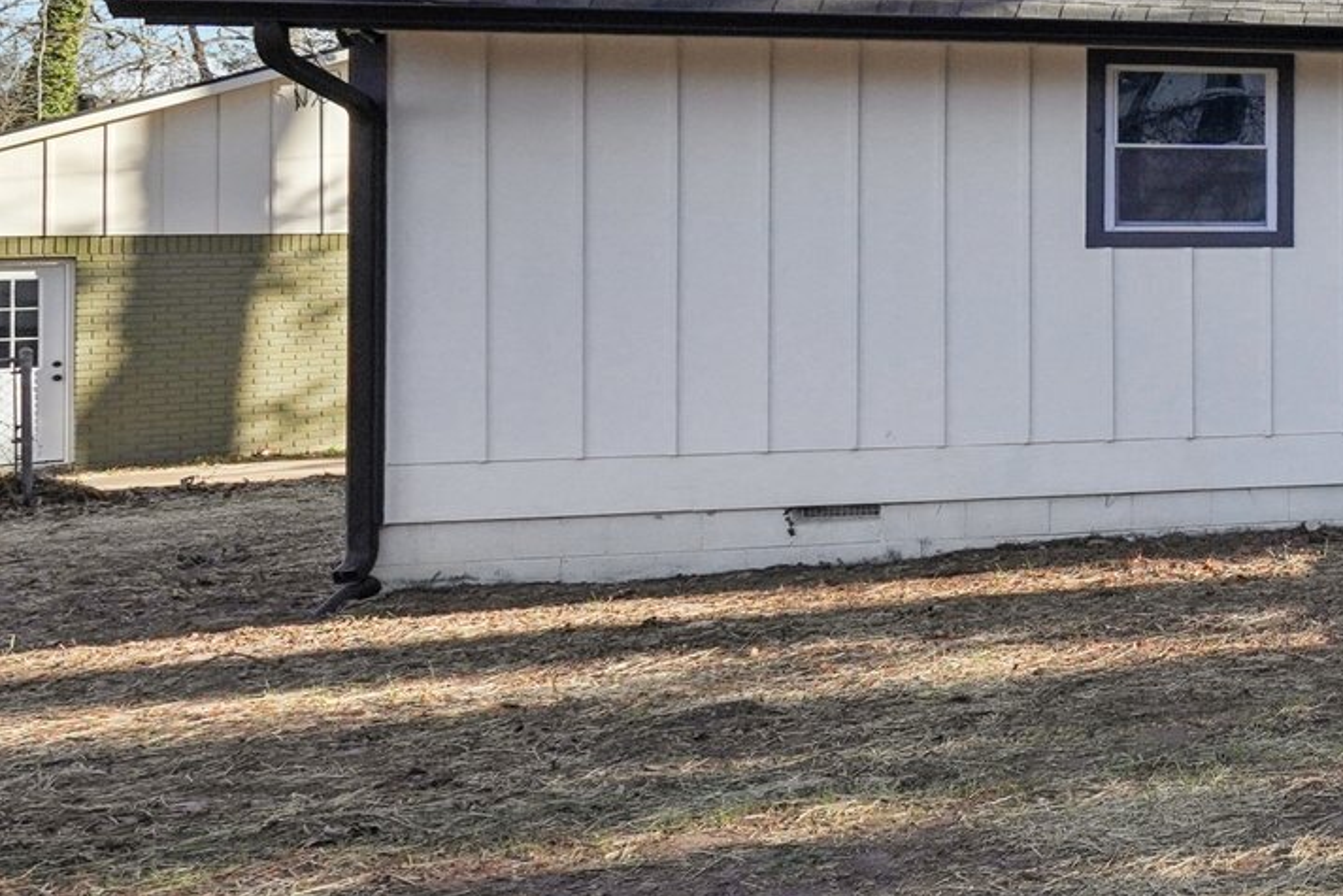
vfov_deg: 28.7
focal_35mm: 46
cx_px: 1930
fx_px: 1716
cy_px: 193
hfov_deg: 29.5
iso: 800
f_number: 8
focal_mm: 16
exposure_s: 1/800
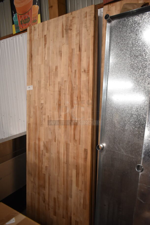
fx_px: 168
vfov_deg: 67.3
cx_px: 75
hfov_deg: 48.0
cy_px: 112
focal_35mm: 27
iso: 1400
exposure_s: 1/125
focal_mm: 18
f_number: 3.5
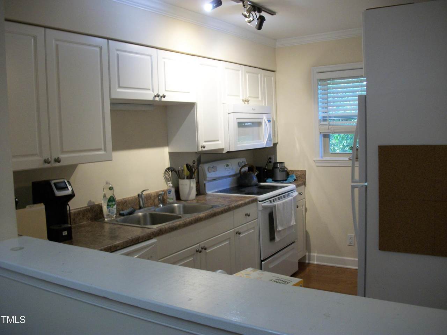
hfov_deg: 56.8
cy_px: 168
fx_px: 413
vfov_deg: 44.2
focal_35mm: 32
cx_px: 224
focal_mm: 5.7
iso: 156
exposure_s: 1/30
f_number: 2.9
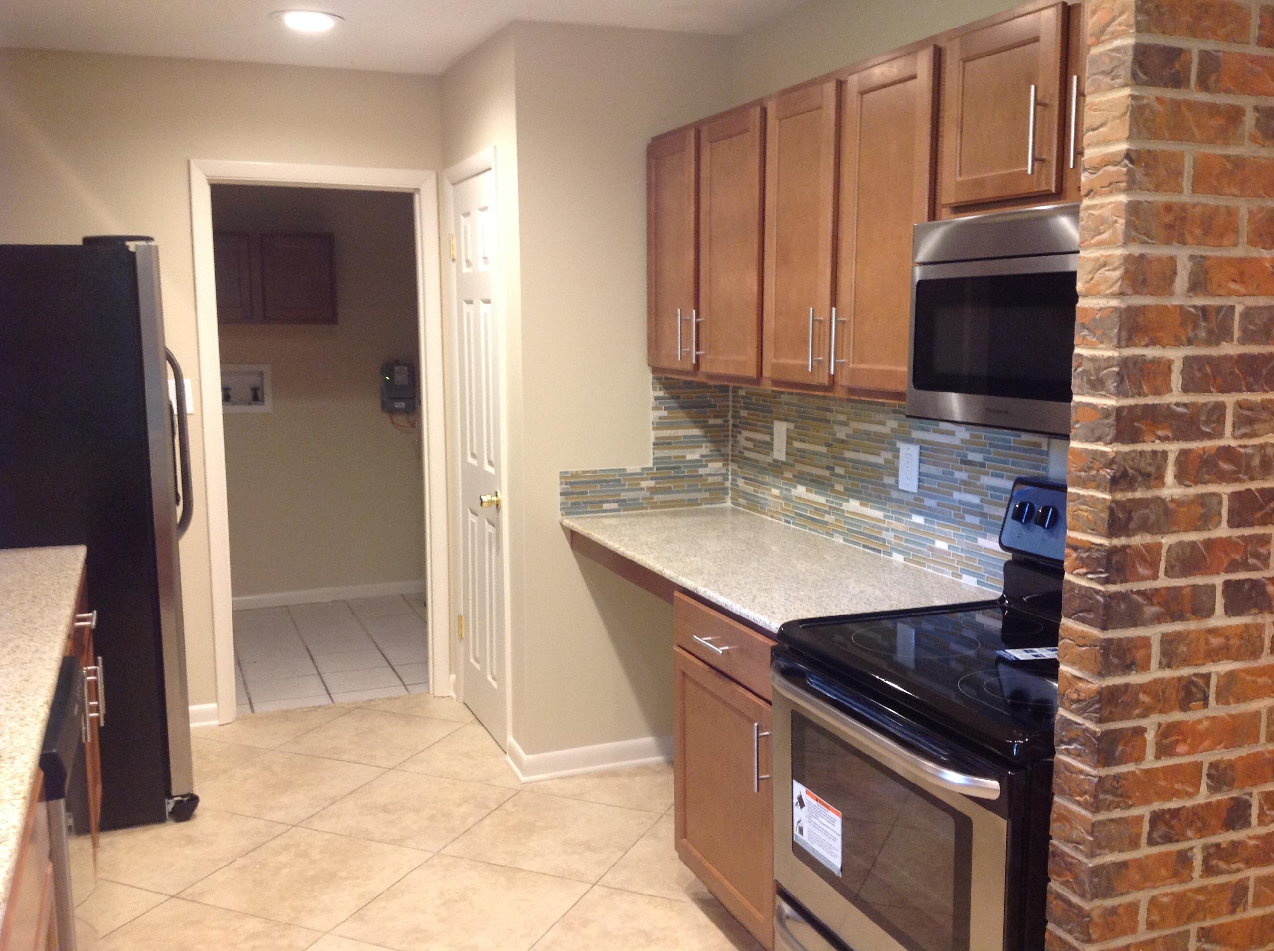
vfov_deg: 40.6
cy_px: 476
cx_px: 637
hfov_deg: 52.7
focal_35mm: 35
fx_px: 1286
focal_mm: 4.28
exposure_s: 1/15
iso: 100
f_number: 2.4
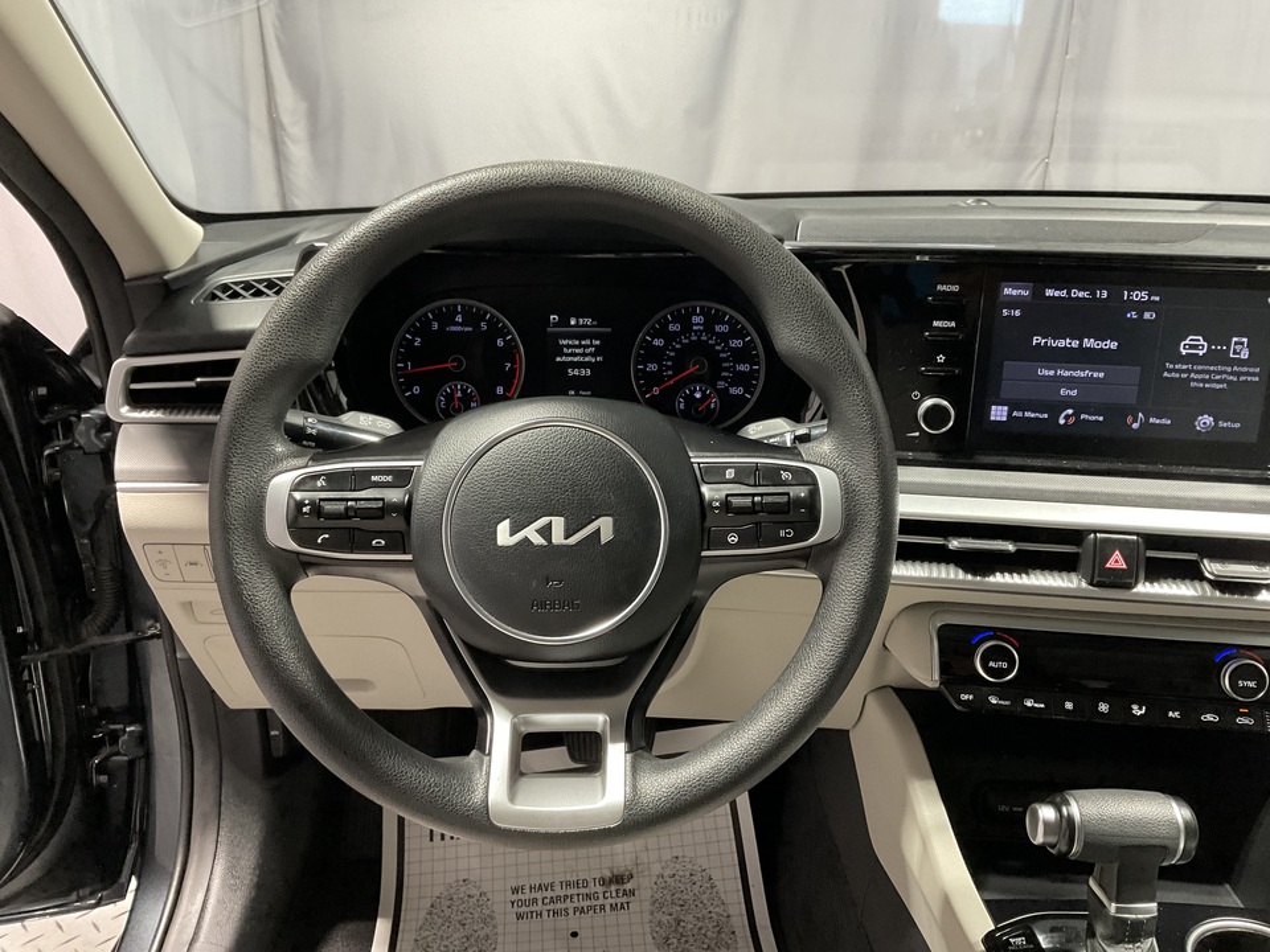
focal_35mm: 29
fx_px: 1064
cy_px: 476
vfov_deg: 48.2
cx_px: 635
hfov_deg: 61.7
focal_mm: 3
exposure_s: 1/60
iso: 200
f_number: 1.8
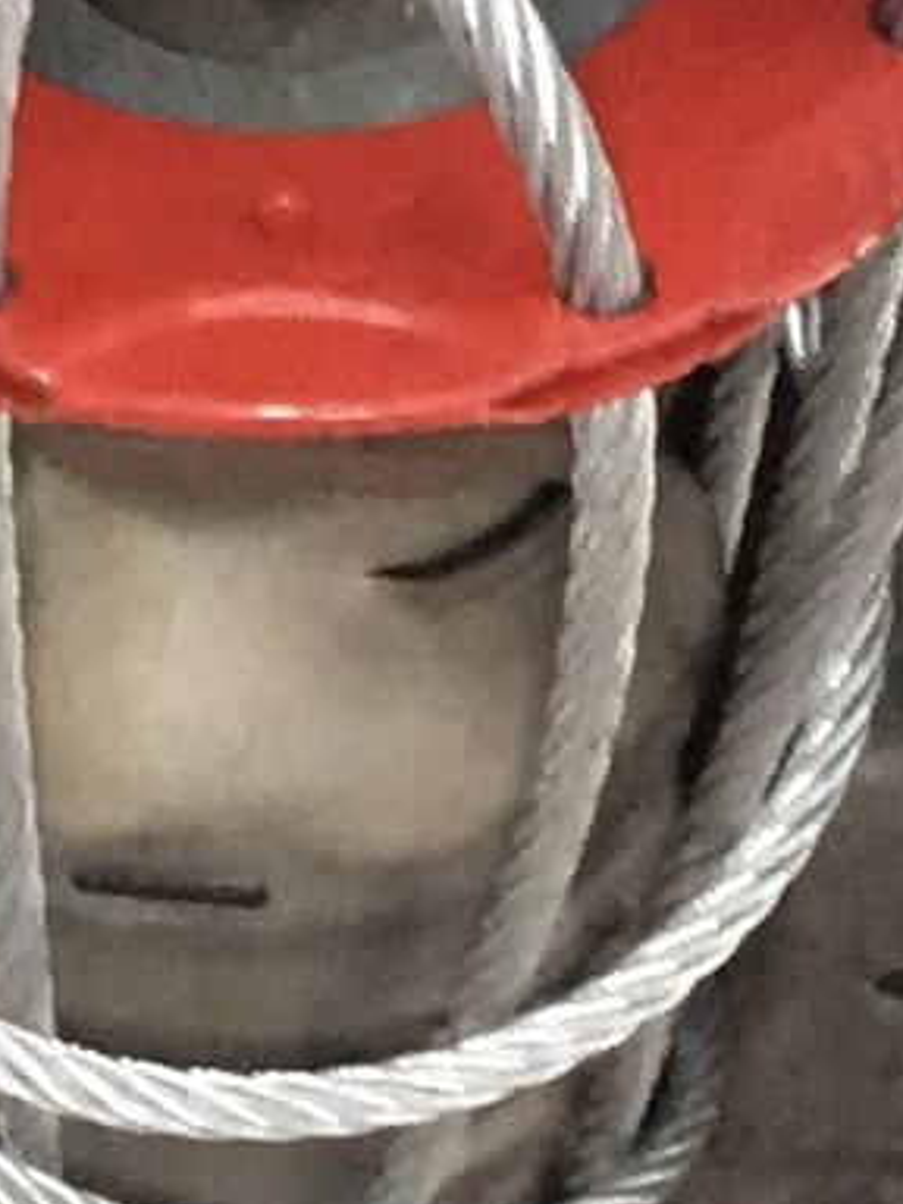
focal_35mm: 97
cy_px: 850
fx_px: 3374
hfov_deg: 15.1
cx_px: 69
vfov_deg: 20.1
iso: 800
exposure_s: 1/20
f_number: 2.4
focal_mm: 2.15
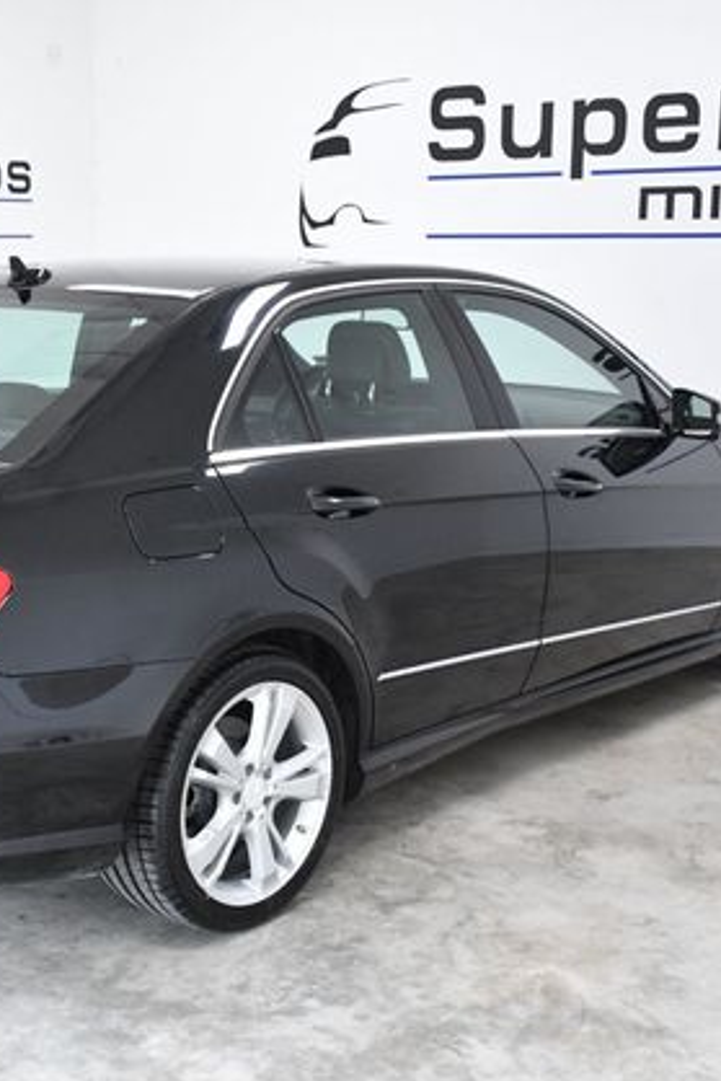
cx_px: 168
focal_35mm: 52
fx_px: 1561
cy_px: 546
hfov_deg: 25.7
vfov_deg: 38.2
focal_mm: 23
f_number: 8
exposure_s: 1/250
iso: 2500
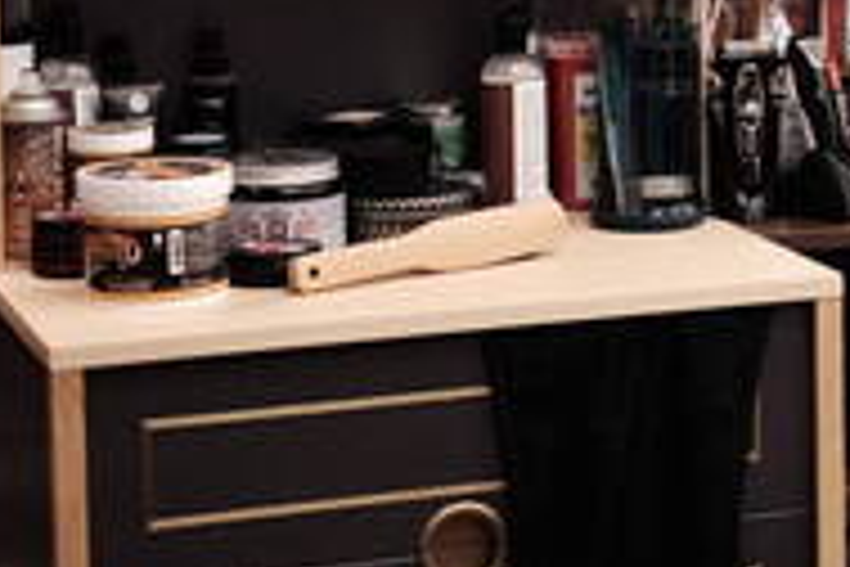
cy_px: -169
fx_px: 3305
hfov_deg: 14.3
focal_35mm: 140
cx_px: 922
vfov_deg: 9.6
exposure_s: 1/180
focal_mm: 35
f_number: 2
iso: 800
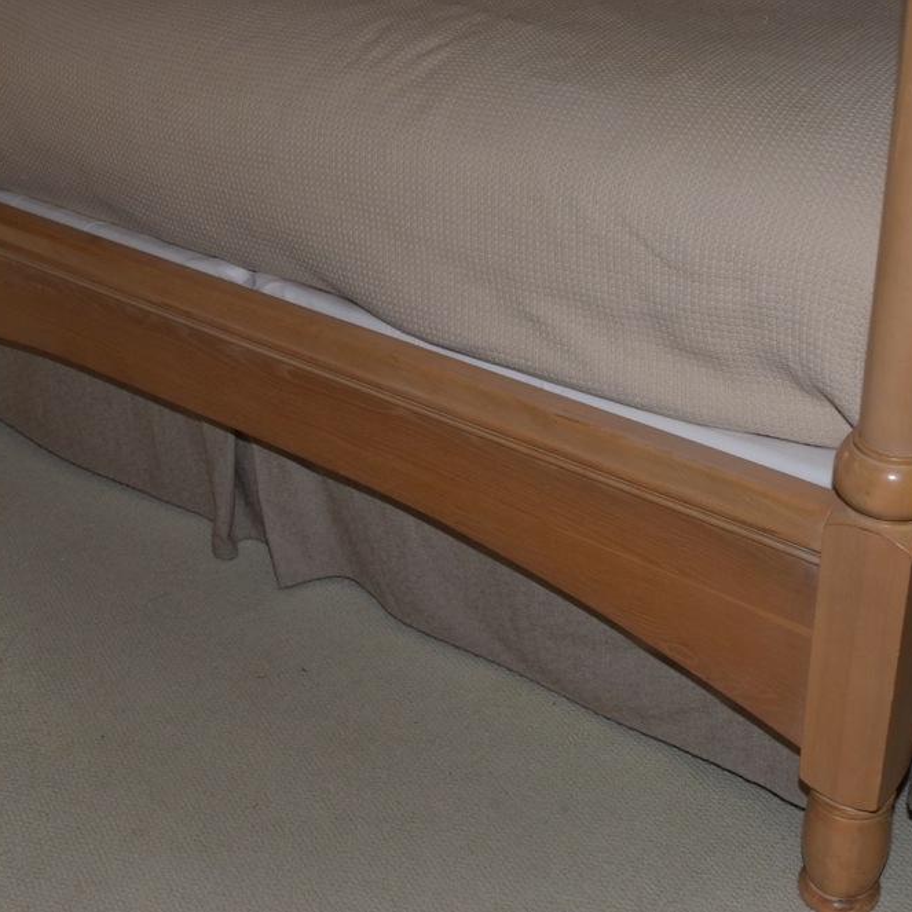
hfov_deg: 34.0
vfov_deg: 34.0
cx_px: 409
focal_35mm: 50
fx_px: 1490
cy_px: 456
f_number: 5.6
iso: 800
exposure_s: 1/100
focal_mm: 26
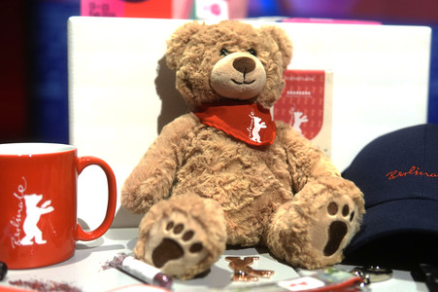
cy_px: 146
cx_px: 219
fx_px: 547
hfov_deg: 43.6
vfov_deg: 29.8
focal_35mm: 45
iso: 640
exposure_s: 1/800
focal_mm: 30
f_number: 2
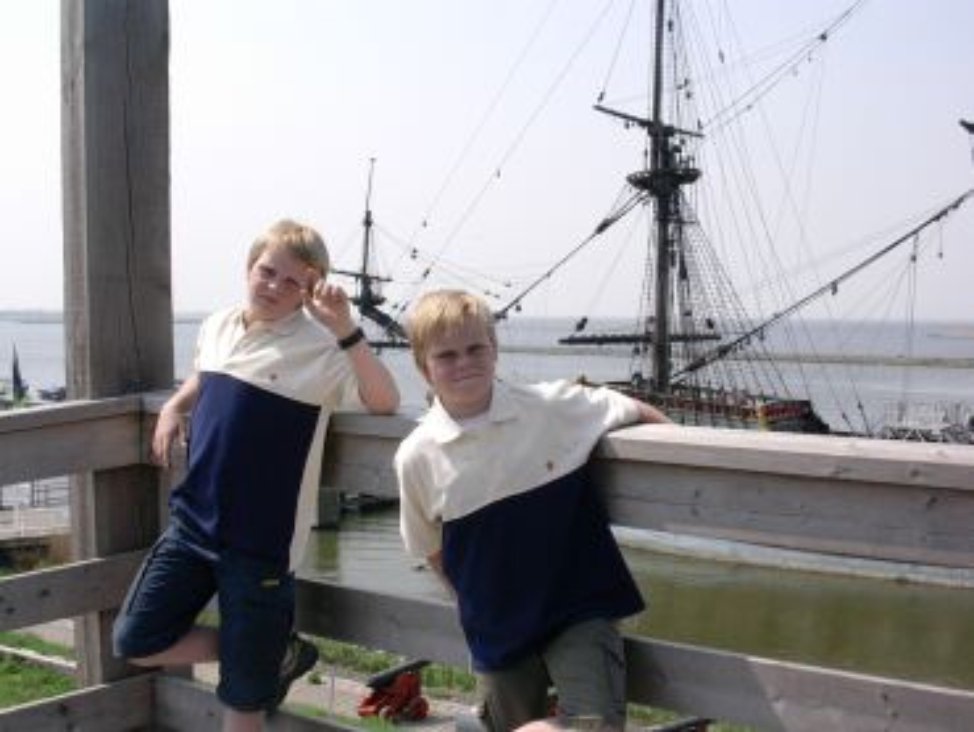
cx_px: 487
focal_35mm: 45
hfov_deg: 42.1
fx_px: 1267
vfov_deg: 32.2
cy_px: 366
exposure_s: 1/322
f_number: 5.8
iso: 70
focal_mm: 6.7
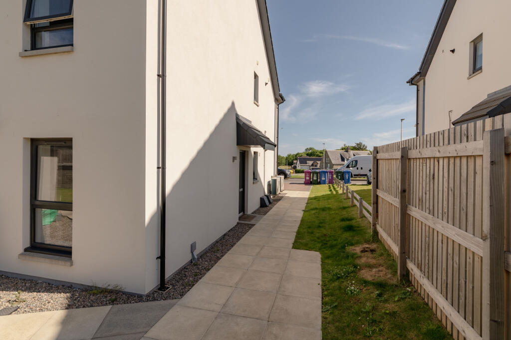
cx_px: 256
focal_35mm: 17
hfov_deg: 93.3
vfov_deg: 70.3
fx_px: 241
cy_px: 170
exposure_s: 1/500
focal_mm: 17
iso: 100
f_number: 8
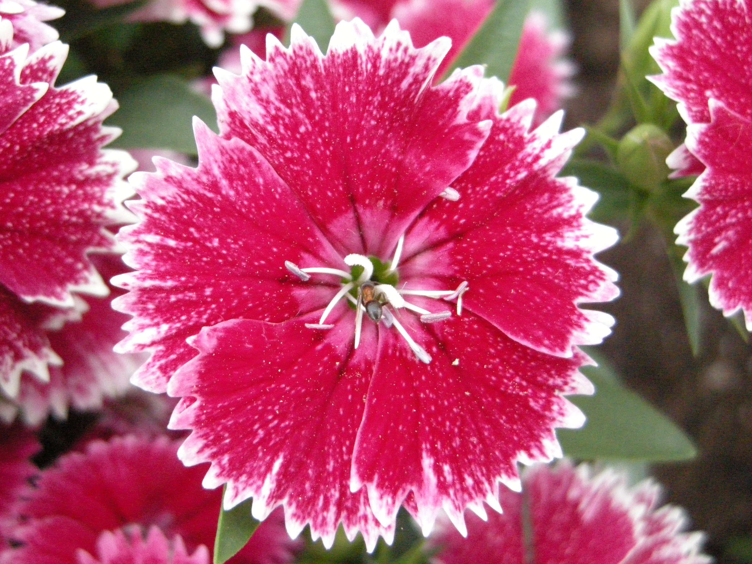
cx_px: 376
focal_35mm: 35
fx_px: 760
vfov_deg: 40.7
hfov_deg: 52.6
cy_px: 282
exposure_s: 1/629
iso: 800
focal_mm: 7.5
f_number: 2.7
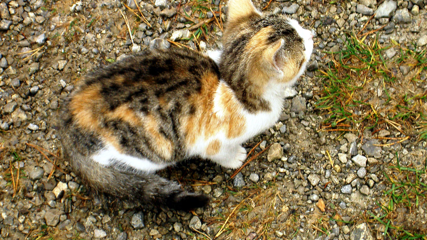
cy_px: 111
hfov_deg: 18.5
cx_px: 211
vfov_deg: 10.4
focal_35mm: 116
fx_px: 1313
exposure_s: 1/40
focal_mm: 16.8
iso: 100
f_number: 4.9
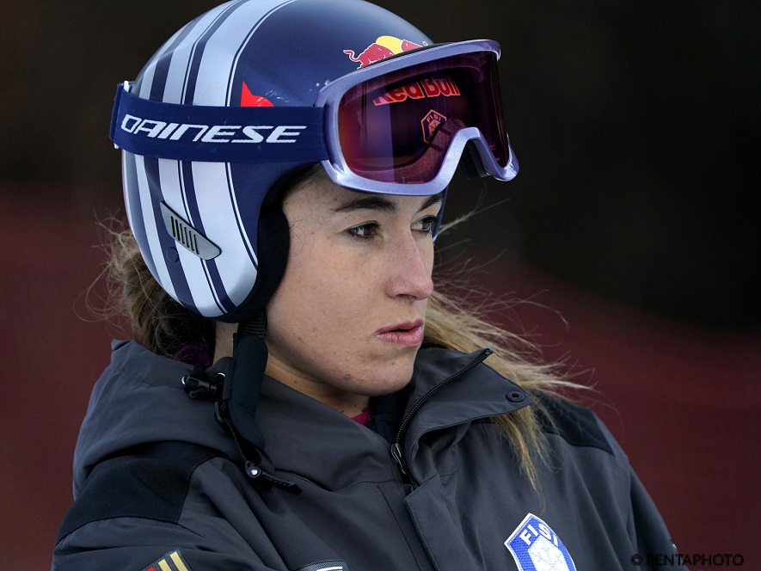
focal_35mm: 543
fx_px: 11939
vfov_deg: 2.7
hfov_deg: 3.7
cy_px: 286
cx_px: 389
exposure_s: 1/640
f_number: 6.3
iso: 2000
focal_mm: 500
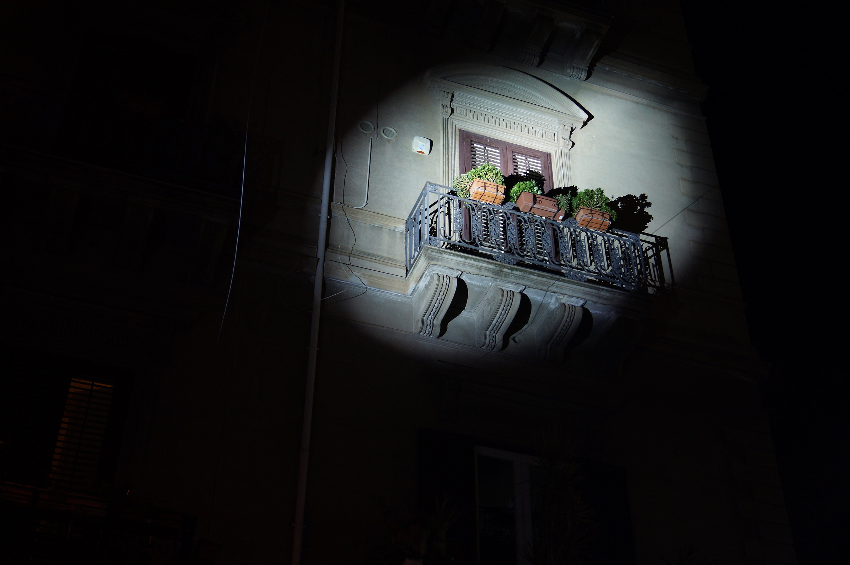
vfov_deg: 29.8
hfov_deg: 43.6
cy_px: 282
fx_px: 1062
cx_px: 425
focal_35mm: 45
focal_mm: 30
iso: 400
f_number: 4.5
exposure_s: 1/50
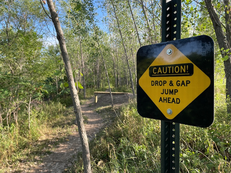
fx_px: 174
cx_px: 116
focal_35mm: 26
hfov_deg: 67.3
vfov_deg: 53.1
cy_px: 86
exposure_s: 1/452
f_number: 1.6
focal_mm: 4.2
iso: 32
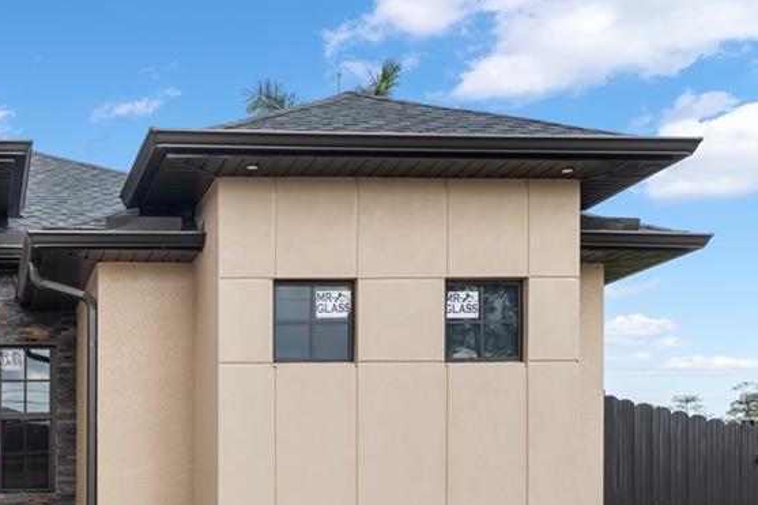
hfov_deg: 33.7
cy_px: 331
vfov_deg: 23.7
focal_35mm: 57
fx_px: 1200
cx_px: 116
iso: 100
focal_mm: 31
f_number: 8
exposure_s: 1/125
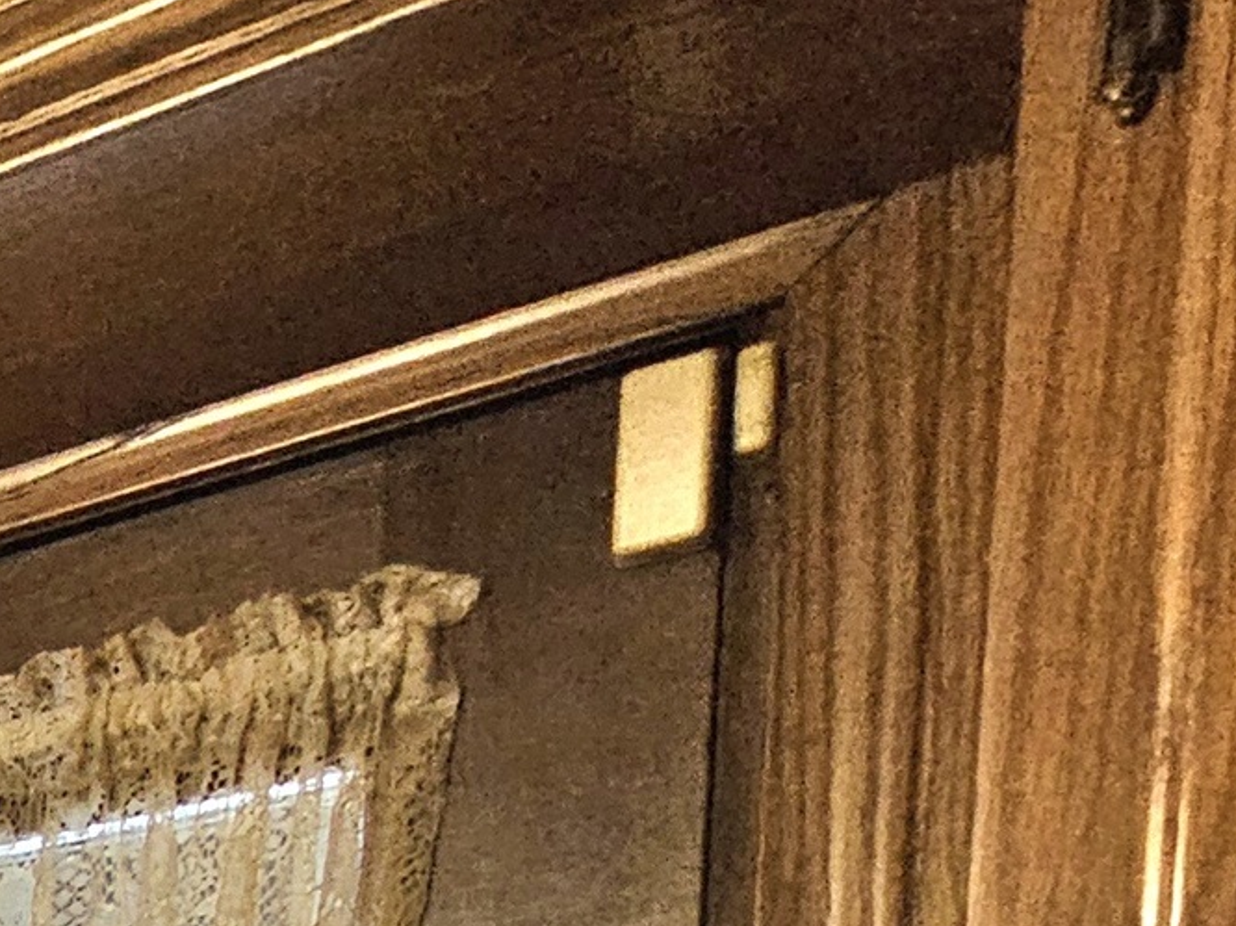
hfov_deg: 16.9
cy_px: 1804
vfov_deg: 17.8
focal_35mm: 60
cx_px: -1501
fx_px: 2142
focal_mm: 2.2
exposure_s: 1/60.2
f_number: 2.2
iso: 320
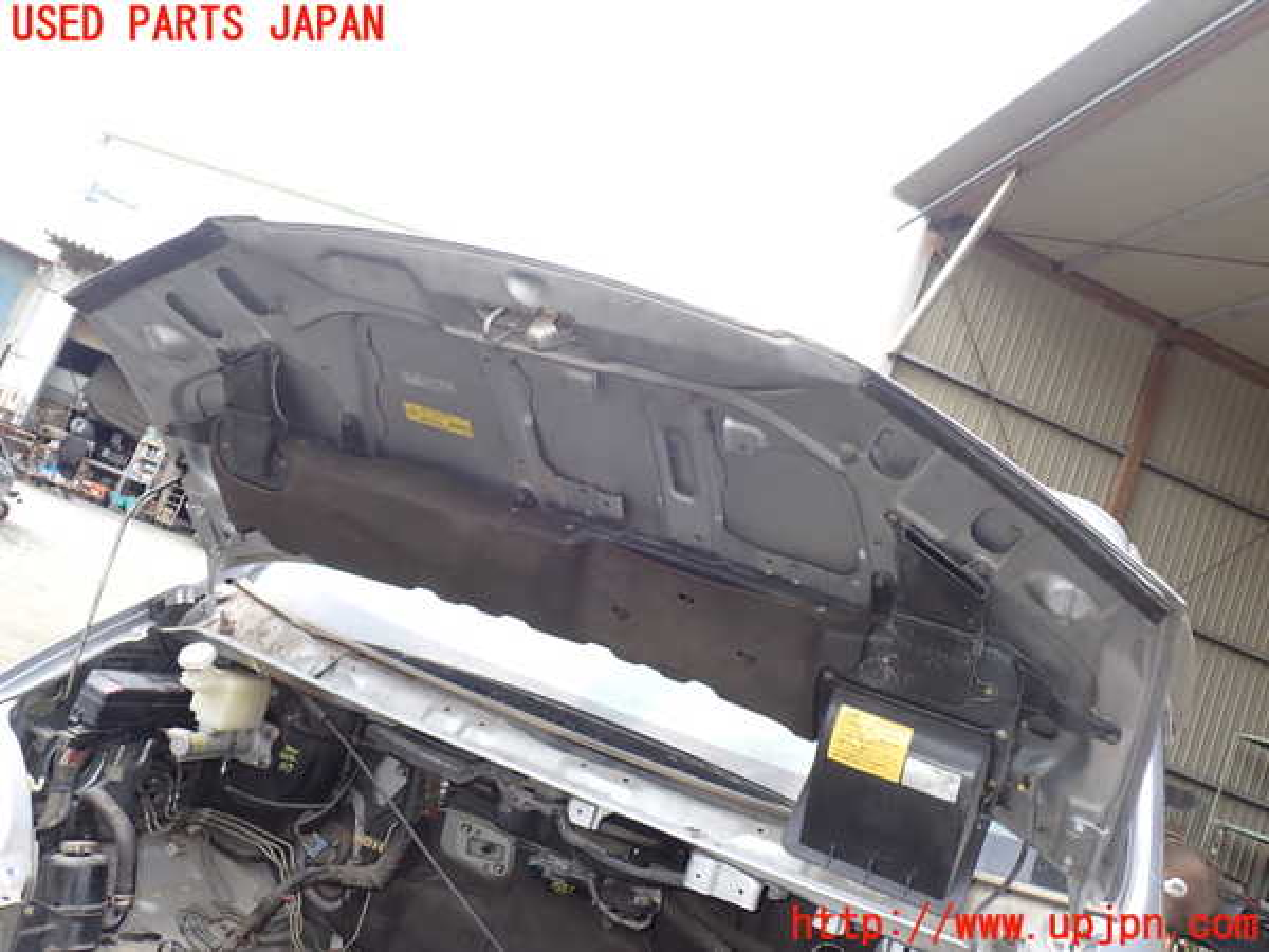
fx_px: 1100
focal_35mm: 30
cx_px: 634
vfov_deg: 46.8
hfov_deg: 60.0
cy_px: 476
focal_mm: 5.4
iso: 100
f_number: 3.2
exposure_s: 1/200
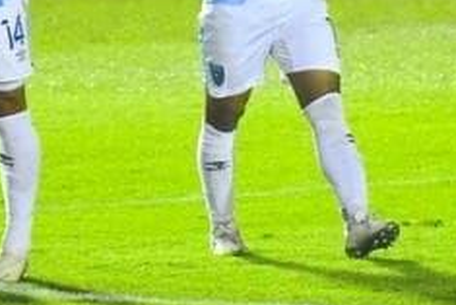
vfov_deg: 0.9
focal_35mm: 1529
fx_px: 19379
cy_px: 12
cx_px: 93
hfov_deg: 1.3
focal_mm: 500
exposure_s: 1/1000
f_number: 5.6
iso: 5000
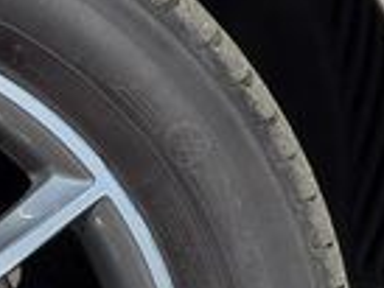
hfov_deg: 3.7
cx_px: -252
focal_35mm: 538
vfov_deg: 2.8
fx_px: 5973
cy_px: 380
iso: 64
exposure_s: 1/790
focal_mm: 18.6
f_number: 3.4
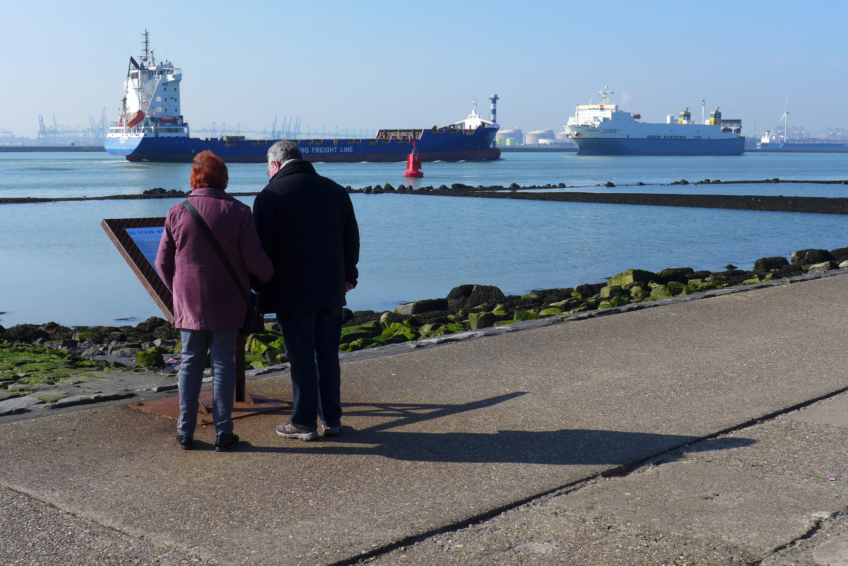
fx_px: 1178
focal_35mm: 50
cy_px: 283
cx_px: 424
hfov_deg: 39.6
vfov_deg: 27.0
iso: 80
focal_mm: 9.8
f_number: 4
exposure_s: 1/800
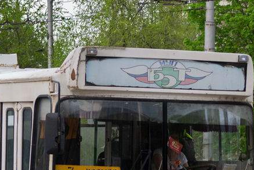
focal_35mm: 238
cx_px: 26
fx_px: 1683
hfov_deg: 8.6
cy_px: 132
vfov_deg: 5.8
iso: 400
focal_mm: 55
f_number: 4
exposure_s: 1/500
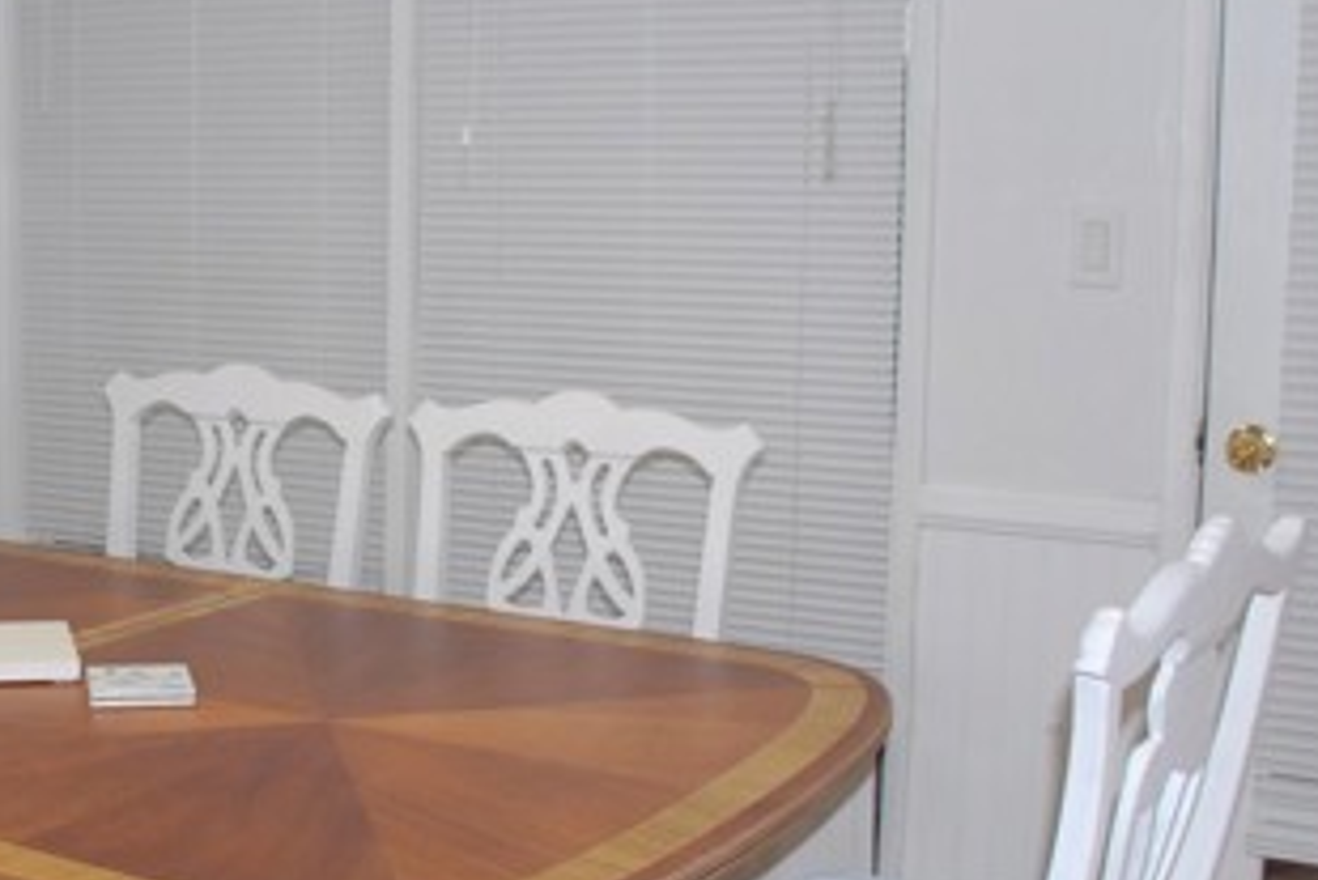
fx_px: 2271
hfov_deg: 31.4
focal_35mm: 62
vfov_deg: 21.9
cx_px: 225
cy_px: 374
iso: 400
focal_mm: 20
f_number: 4
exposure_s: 1/60
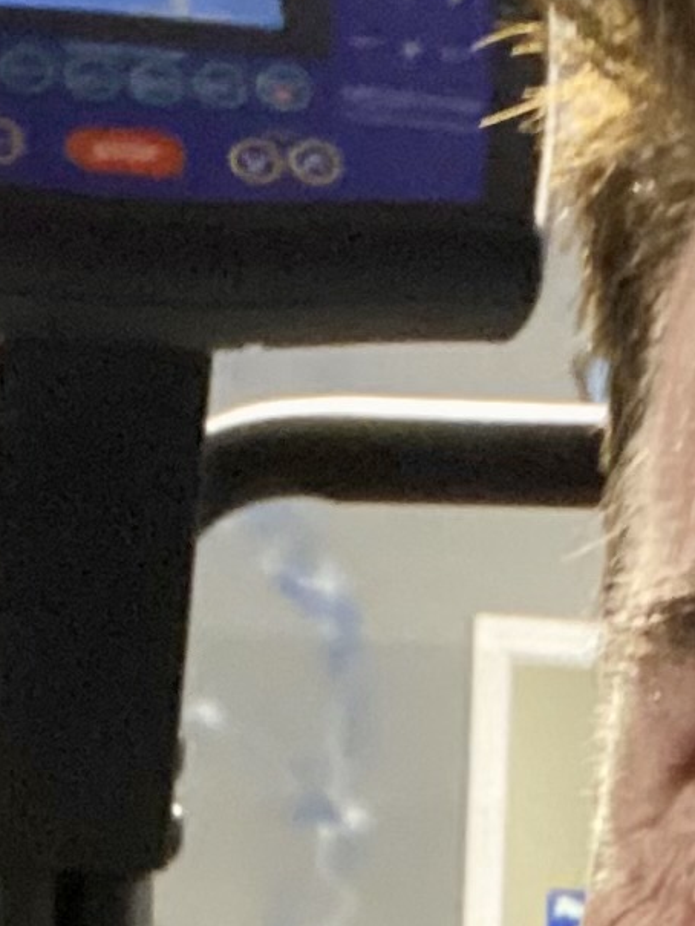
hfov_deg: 9.7
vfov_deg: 11.9
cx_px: 534
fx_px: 4094
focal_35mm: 153
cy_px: 1664
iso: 800
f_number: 2.2
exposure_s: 1/15
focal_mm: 2.71
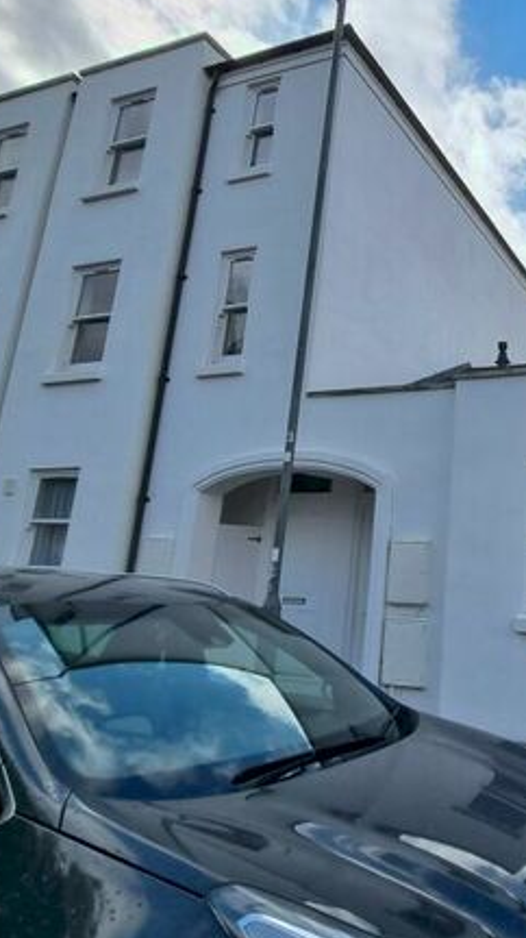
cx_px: 519
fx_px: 571
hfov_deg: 42.9
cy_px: 397
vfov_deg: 78.2
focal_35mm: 23
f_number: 2.2
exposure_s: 1/2128
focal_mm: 2.2
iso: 50
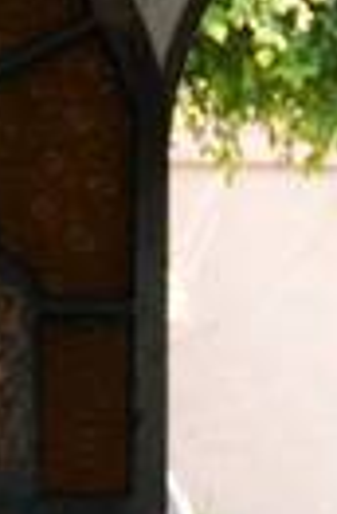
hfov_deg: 2.6
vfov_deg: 3.9
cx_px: 531
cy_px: 902
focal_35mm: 523
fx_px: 7418
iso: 125
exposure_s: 1/60
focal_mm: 65
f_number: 5
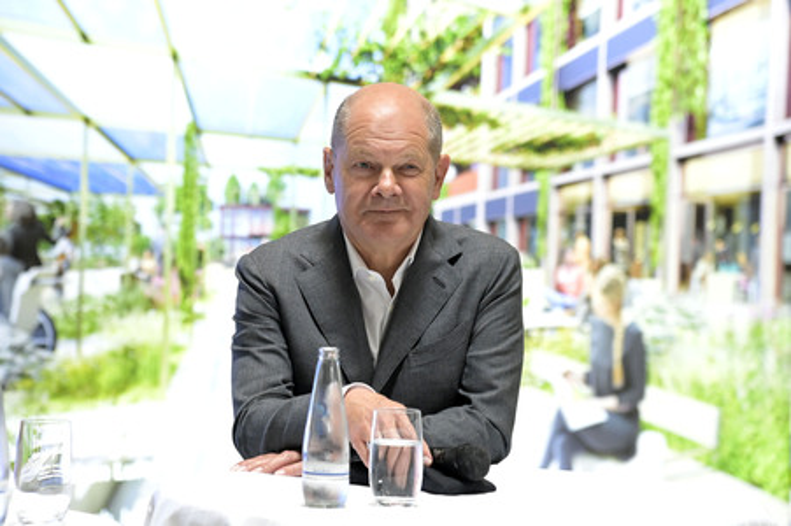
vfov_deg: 11.4
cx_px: 396
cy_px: 263
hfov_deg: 17.1
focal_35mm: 120
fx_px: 2635
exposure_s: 1/125
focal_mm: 120
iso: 8000
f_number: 4.5
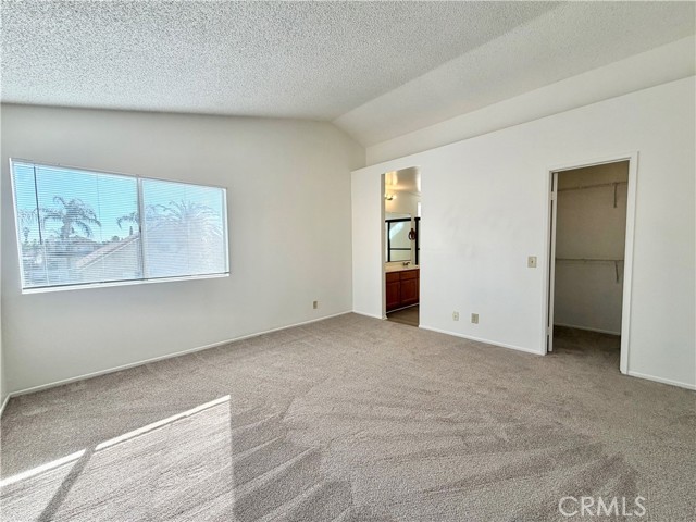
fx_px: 281
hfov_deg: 102.1
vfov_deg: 85.7
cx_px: 348
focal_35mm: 14
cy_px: 261
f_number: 2.2
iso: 50
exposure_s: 1/227
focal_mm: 2.22
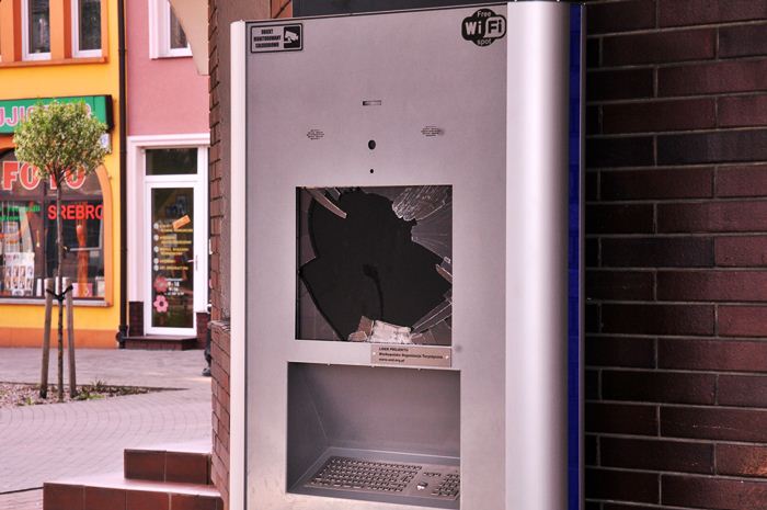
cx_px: 384
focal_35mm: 105
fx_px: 2234
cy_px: 255
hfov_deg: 19.5
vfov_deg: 13.0
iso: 400
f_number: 13
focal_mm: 70
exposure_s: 1/160
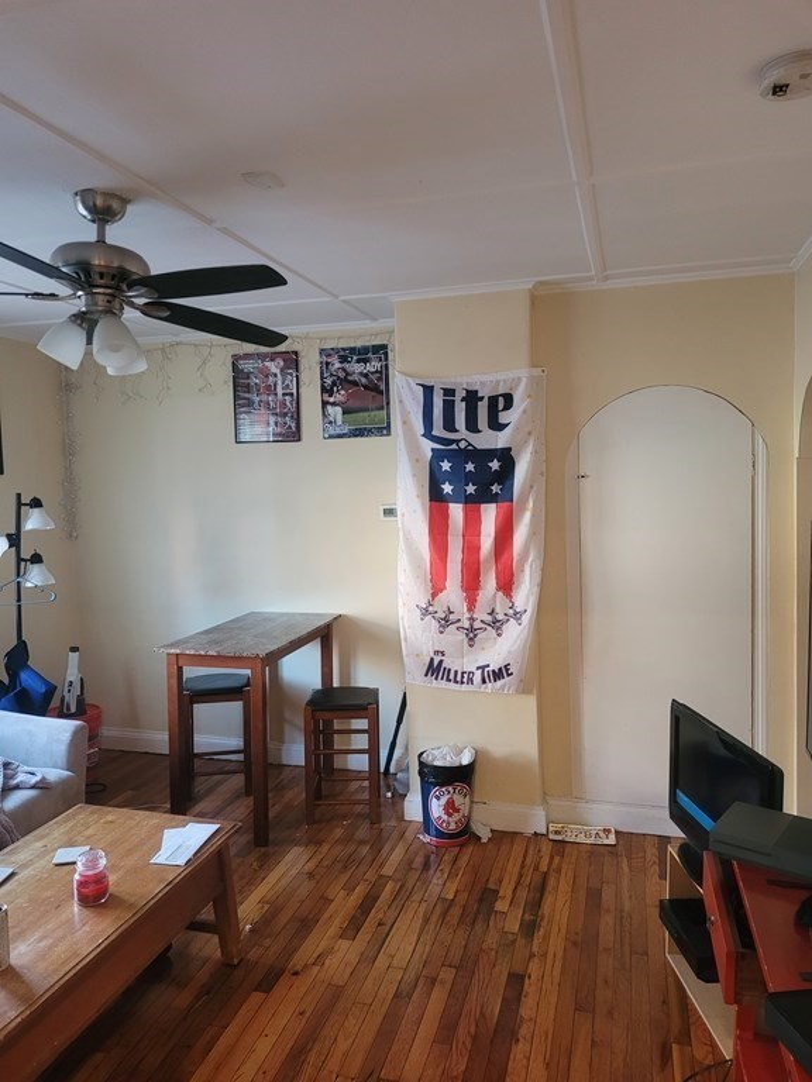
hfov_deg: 53.1
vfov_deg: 67.3
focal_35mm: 26
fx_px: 813
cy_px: 541
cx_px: 406
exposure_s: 1/39
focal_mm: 5.4
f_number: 1.8
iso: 500
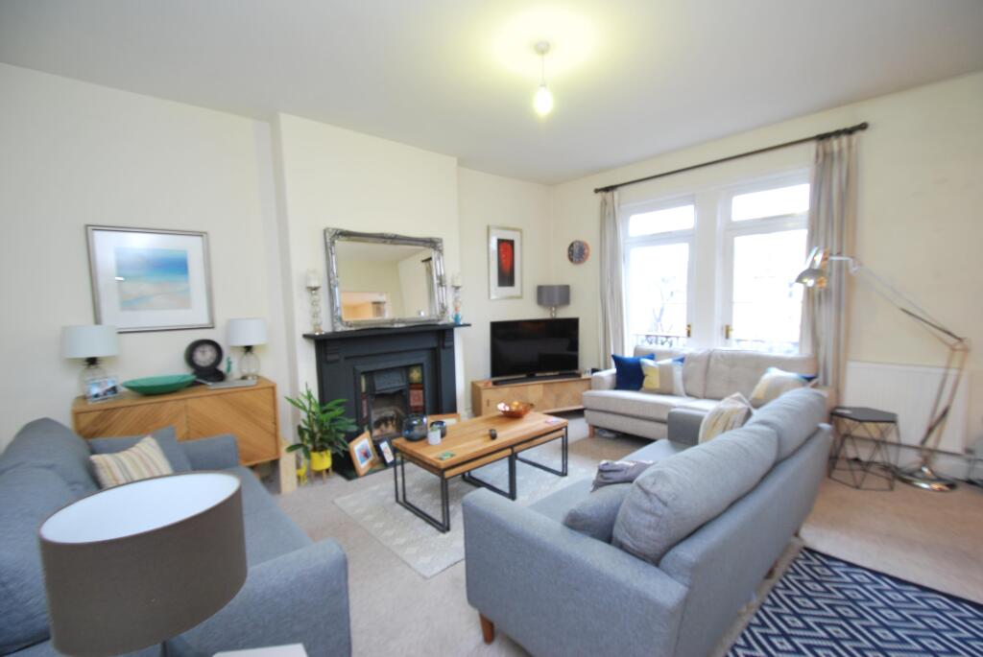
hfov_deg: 100.3
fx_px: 410
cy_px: 328
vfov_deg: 77.5
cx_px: 492
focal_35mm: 15
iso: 400
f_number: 3.5
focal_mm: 10
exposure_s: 1/8
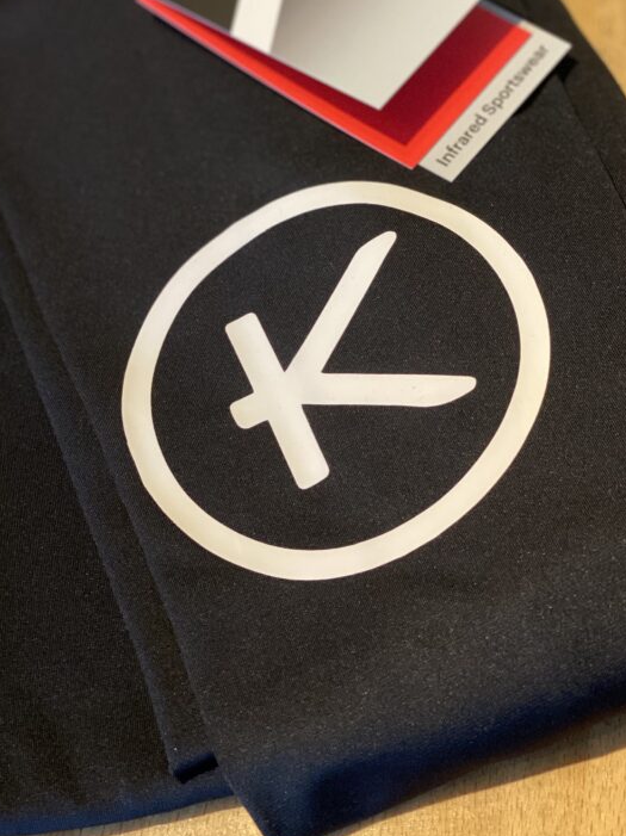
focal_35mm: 76
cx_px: 305
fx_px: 1834
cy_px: 277
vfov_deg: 25.5
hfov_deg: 19.4
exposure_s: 1/33
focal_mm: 6
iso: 250
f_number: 2
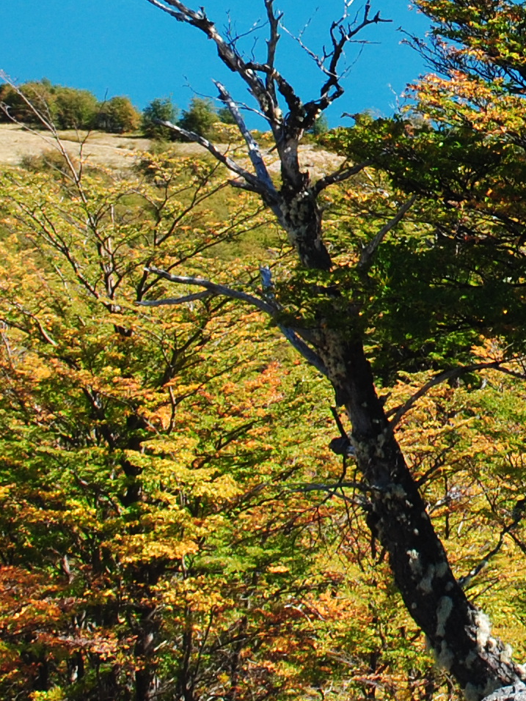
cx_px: 634
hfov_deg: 12.4
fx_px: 2370
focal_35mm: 117
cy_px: 29
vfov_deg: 16.5
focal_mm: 20
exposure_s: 1/60
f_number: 8
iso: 200
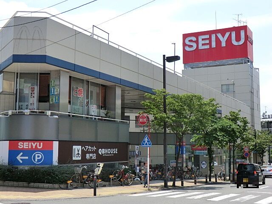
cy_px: 102
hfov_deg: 40.4
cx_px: 136
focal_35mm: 47
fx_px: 369
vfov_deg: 30.9
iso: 80
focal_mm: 8.4
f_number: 4
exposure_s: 1/640
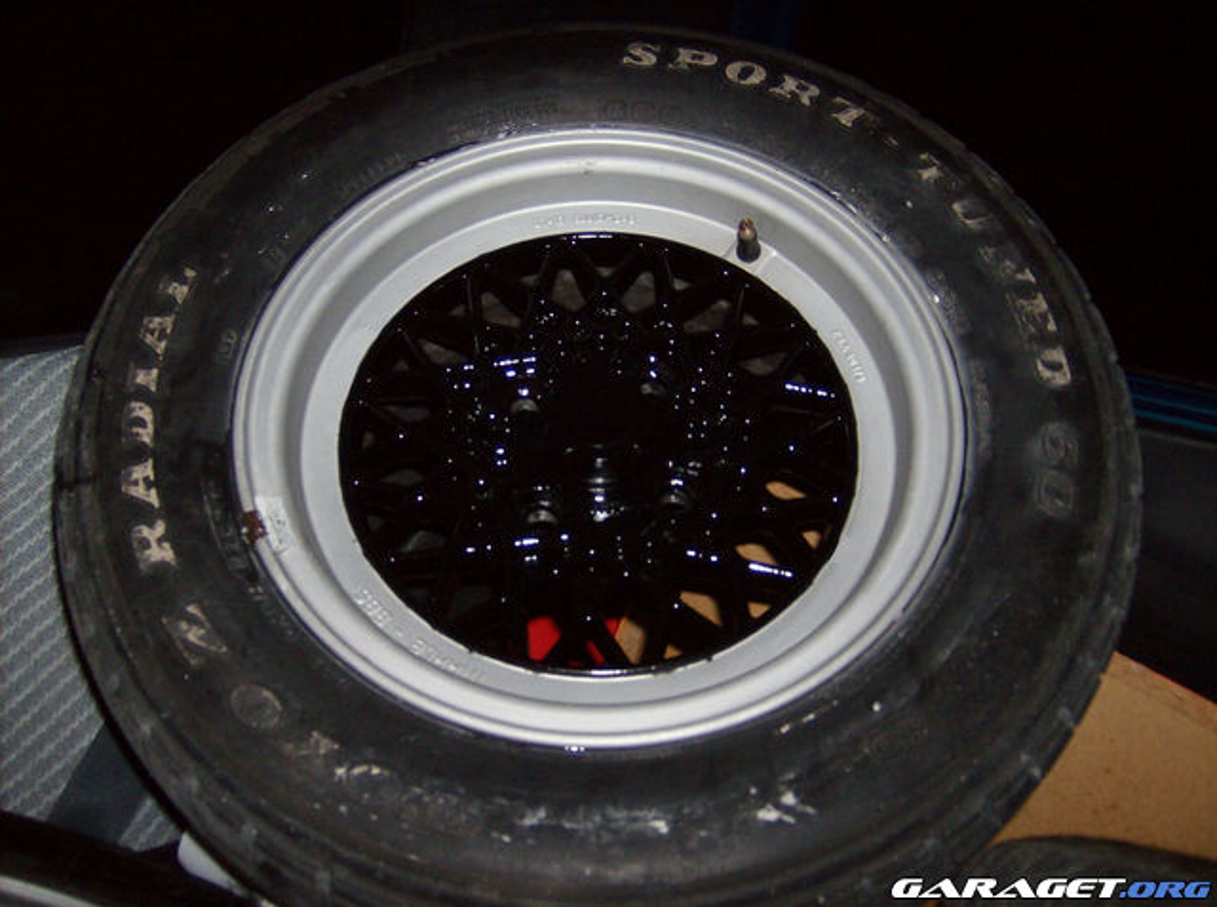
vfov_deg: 39.5
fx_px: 1263
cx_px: 608
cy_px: 454
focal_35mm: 36
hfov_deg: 51.5
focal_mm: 6
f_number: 2.8
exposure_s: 1/60
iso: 200
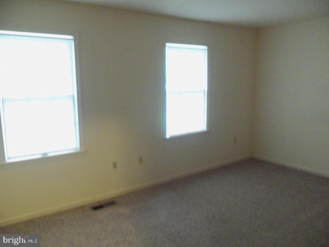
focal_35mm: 29
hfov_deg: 61.7
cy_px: 124
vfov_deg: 48.2
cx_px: 164
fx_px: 276
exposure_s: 1/8
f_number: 3.4
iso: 400
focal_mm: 5.2
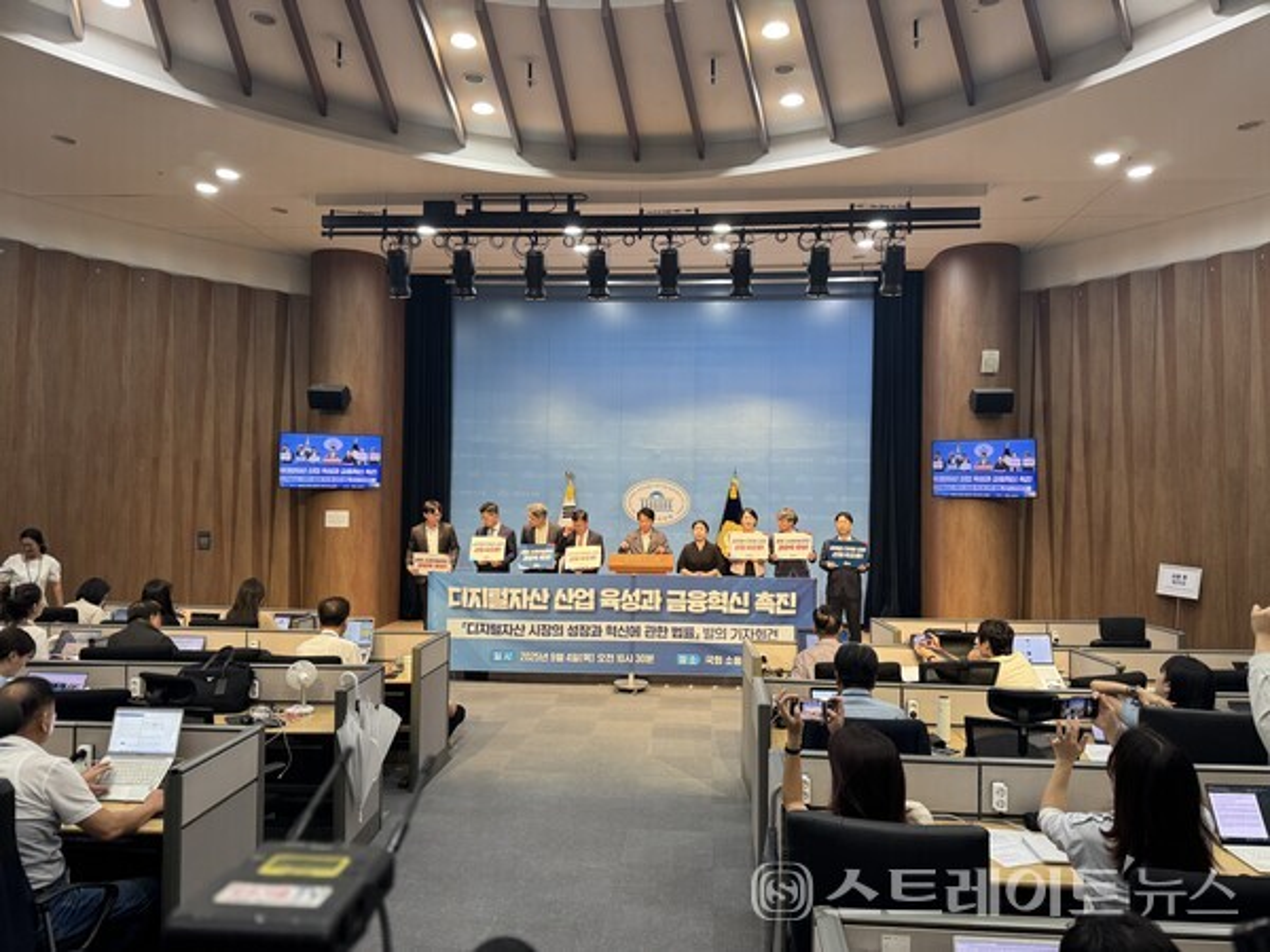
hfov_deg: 71.6
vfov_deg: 56.8
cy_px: 476
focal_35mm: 24
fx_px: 881
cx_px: 635
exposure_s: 1/75
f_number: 1.78
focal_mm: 6.76
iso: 100
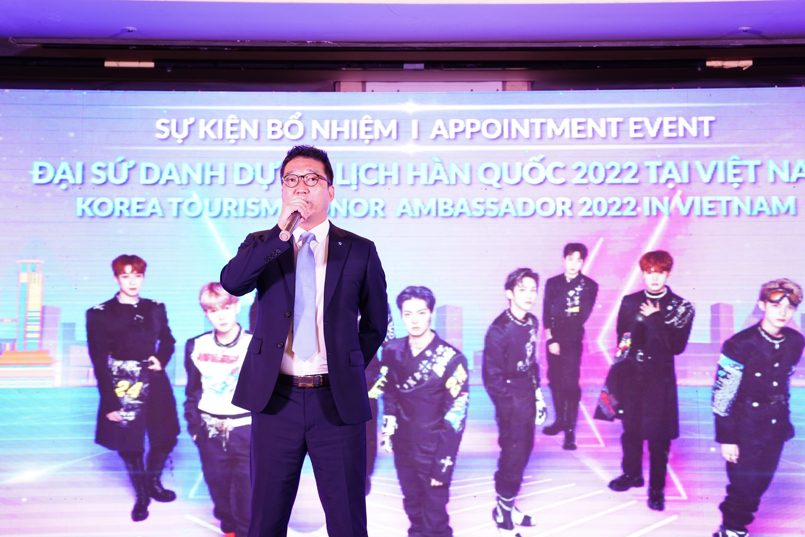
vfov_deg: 22.5
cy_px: 268
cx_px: 402
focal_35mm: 60
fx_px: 1350
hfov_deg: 33.2
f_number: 3.5
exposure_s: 1/100
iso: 1000
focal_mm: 60.4
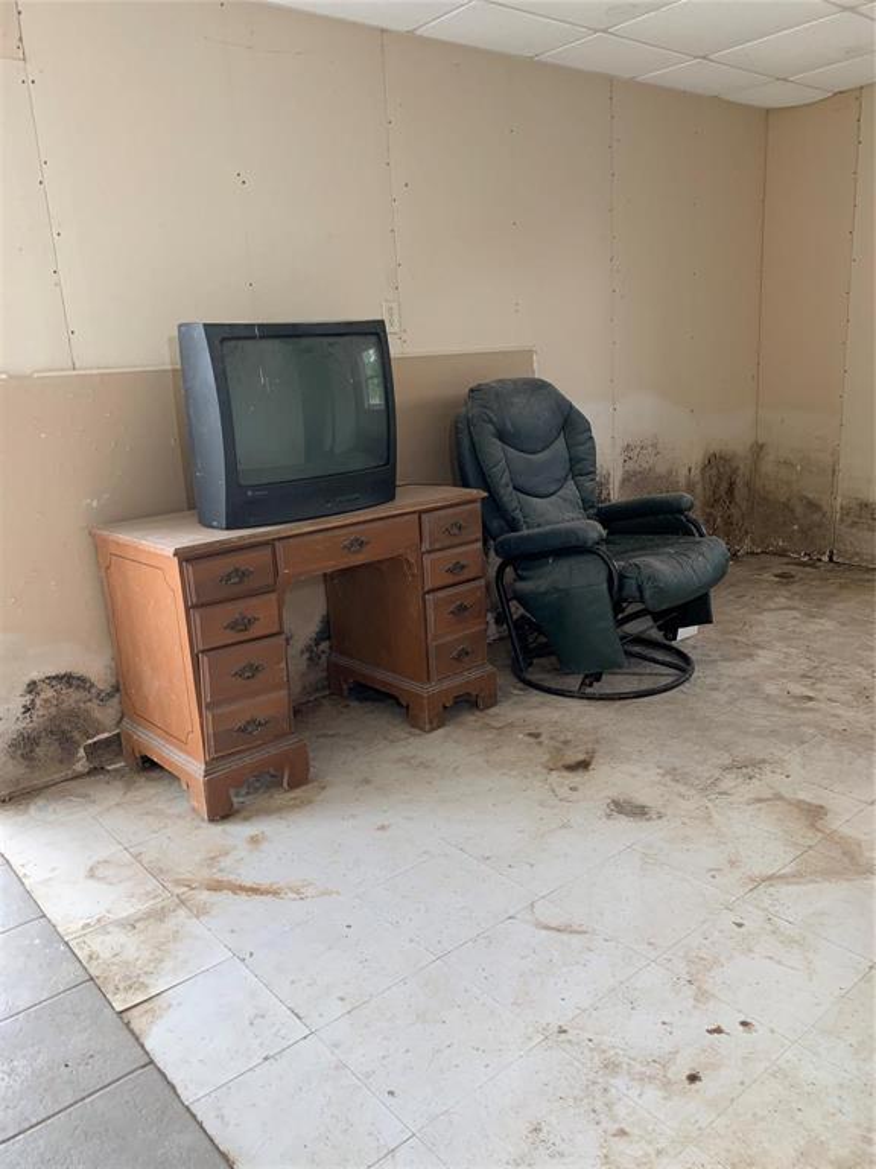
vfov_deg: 67.3
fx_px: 877
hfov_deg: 53.1
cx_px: 438
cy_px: 584
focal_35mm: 26
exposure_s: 1/98
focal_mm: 4.25
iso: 100
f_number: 1.8
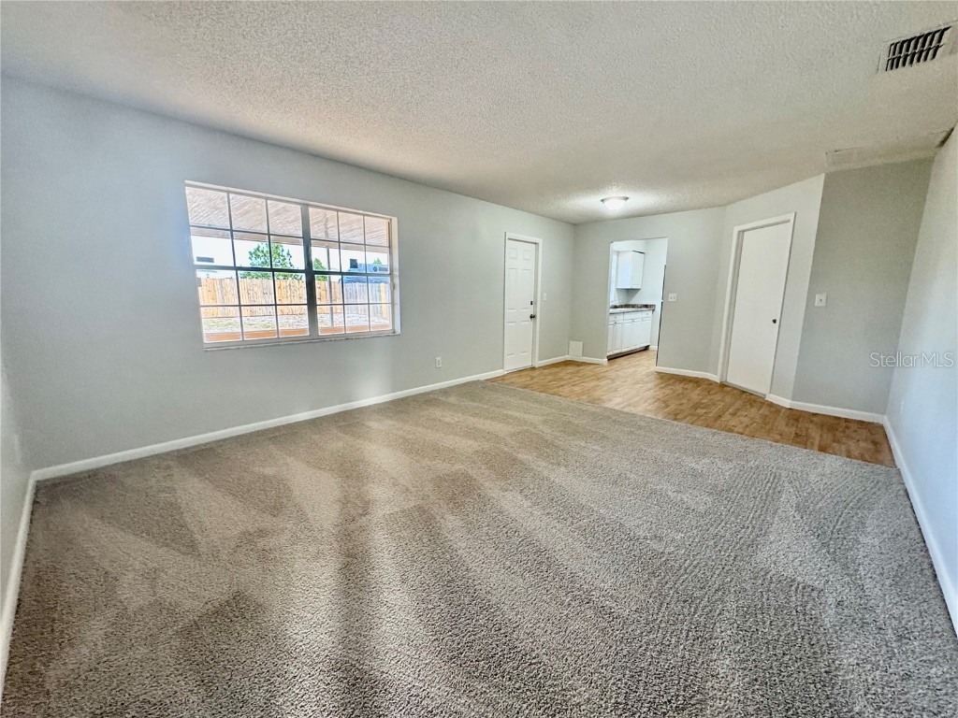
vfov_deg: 85.7
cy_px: 359
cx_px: 479
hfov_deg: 102.1
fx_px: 387
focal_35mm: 14
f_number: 2.2
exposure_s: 1/99
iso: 320
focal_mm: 2.22
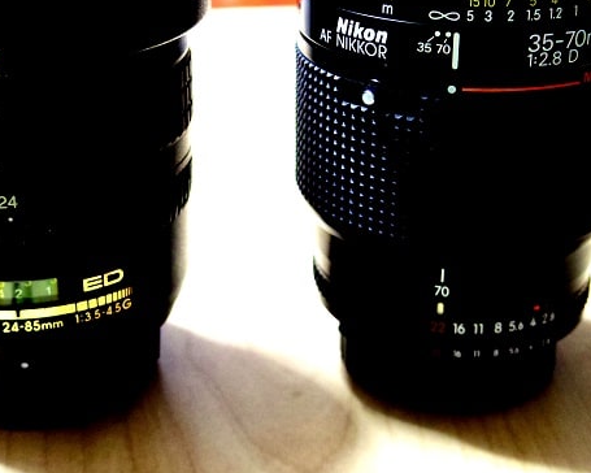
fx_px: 1172
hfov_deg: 28.2
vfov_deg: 22.5
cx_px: 233
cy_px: 105
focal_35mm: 67
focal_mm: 8.5
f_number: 1.9
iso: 1000
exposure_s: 1/60
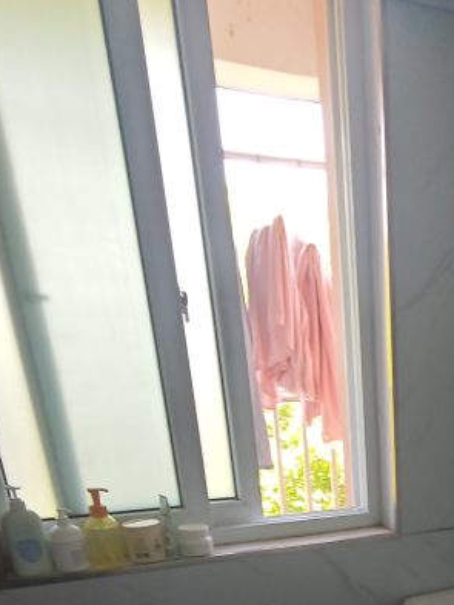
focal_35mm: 38
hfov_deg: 35.5
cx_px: 409
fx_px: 664
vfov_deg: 37.5
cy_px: 720
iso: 200
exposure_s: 1/50
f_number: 2.2
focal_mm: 2.16
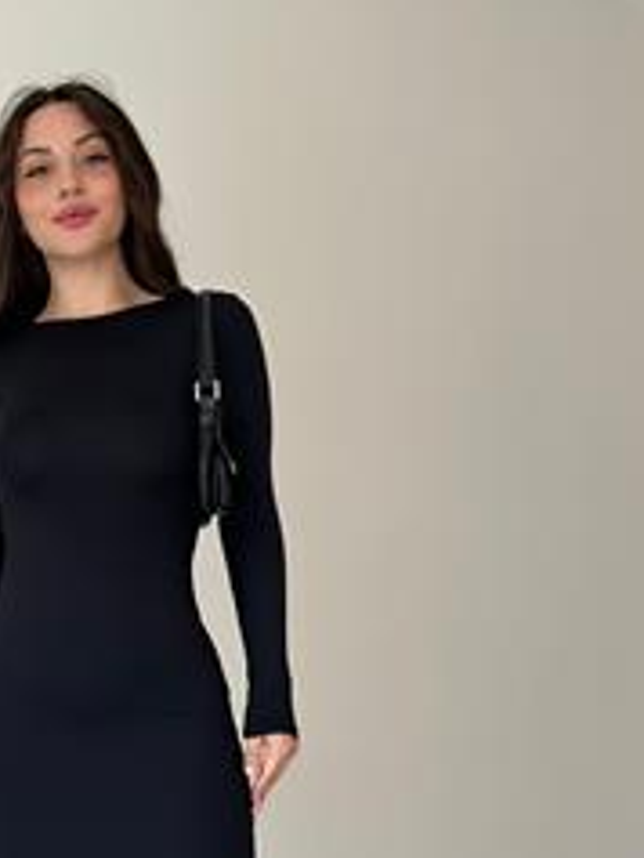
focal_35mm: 54
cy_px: 599
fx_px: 1338
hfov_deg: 26.2
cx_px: 76
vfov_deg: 35.0
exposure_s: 1/496
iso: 80
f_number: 1.78
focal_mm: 6.86
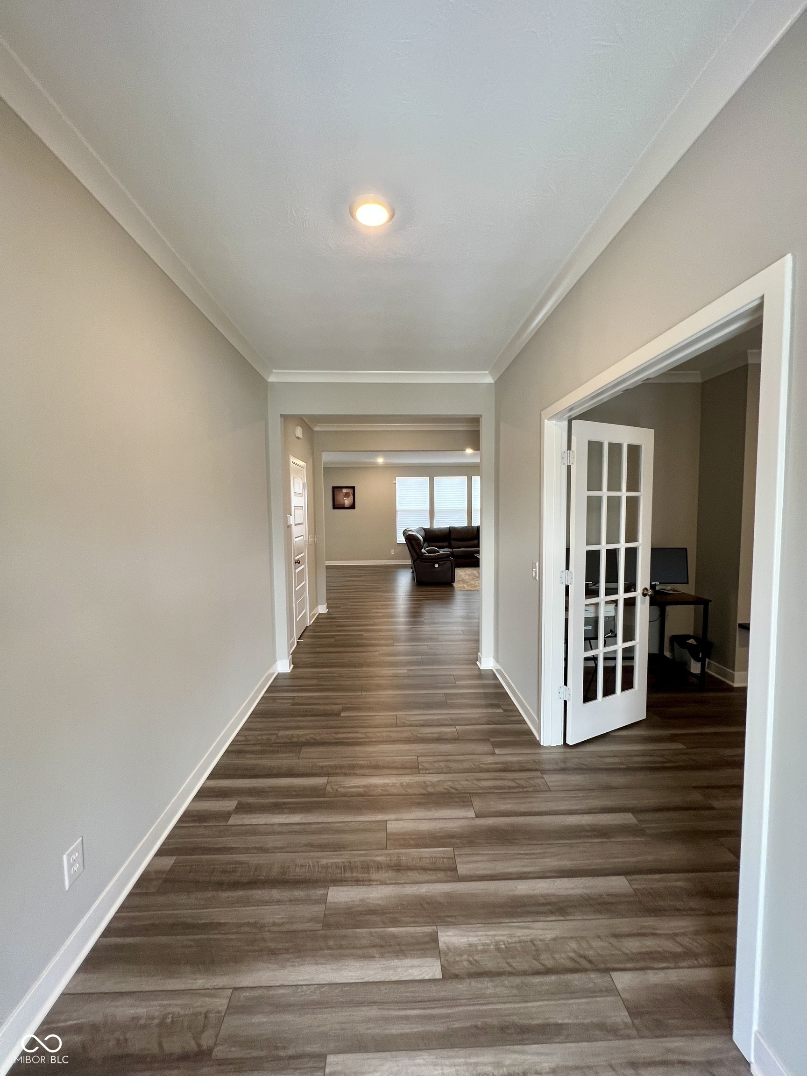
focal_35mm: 13
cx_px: 404
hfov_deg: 89.9
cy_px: 538
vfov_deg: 106.2
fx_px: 404
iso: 125
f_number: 1.8
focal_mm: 1.57
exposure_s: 1/60
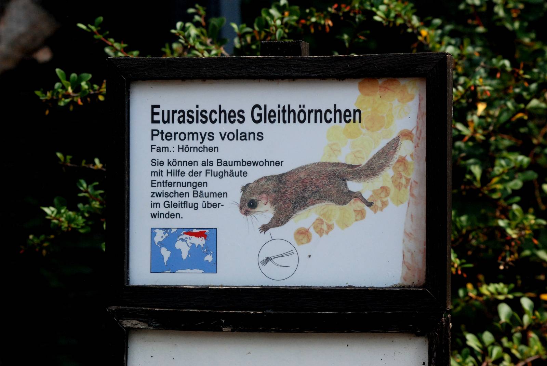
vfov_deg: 9.7
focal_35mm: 142
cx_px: 274
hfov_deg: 14.4
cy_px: 183
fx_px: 2168
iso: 1000
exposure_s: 1/1000
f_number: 8
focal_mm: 95
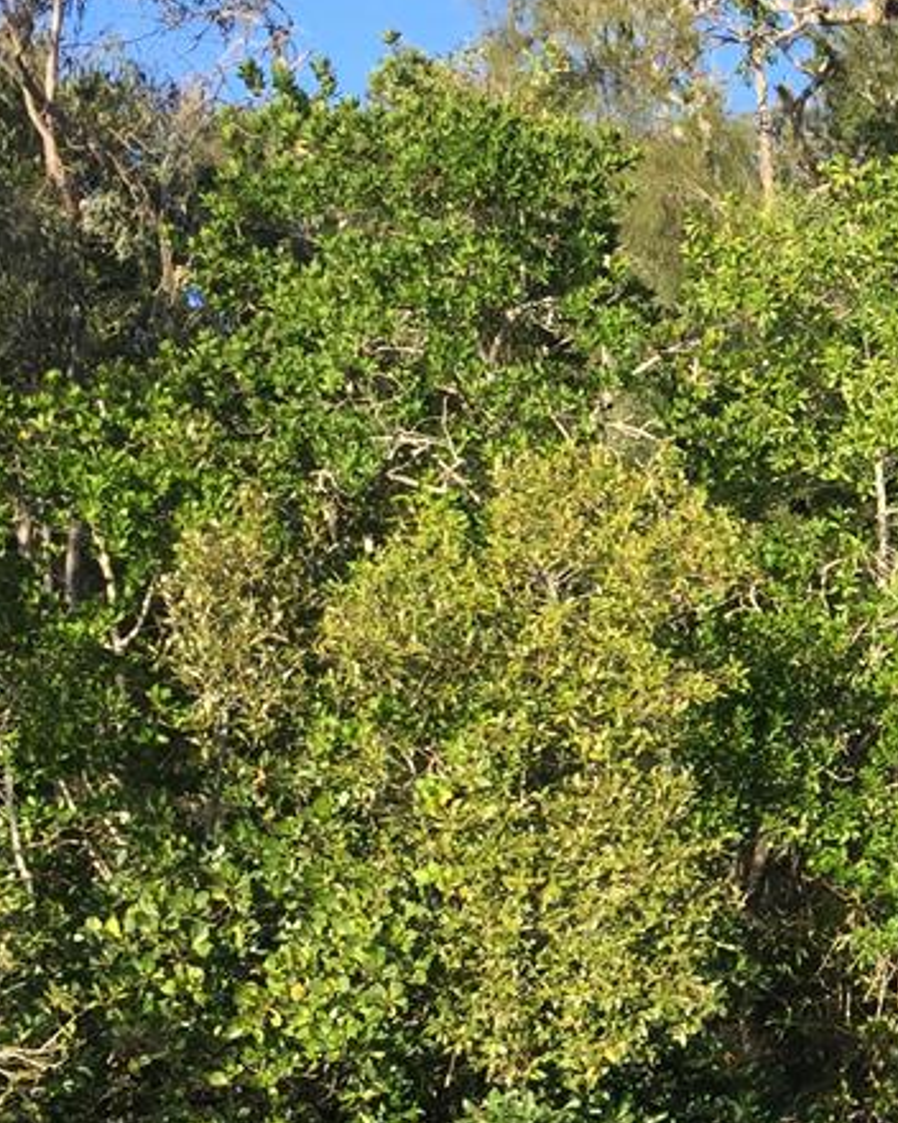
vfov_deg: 22.6
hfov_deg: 16.5
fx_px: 2791
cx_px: 1397
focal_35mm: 84
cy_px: 749
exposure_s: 1/807
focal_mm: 4.15
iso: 32
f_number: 2.2
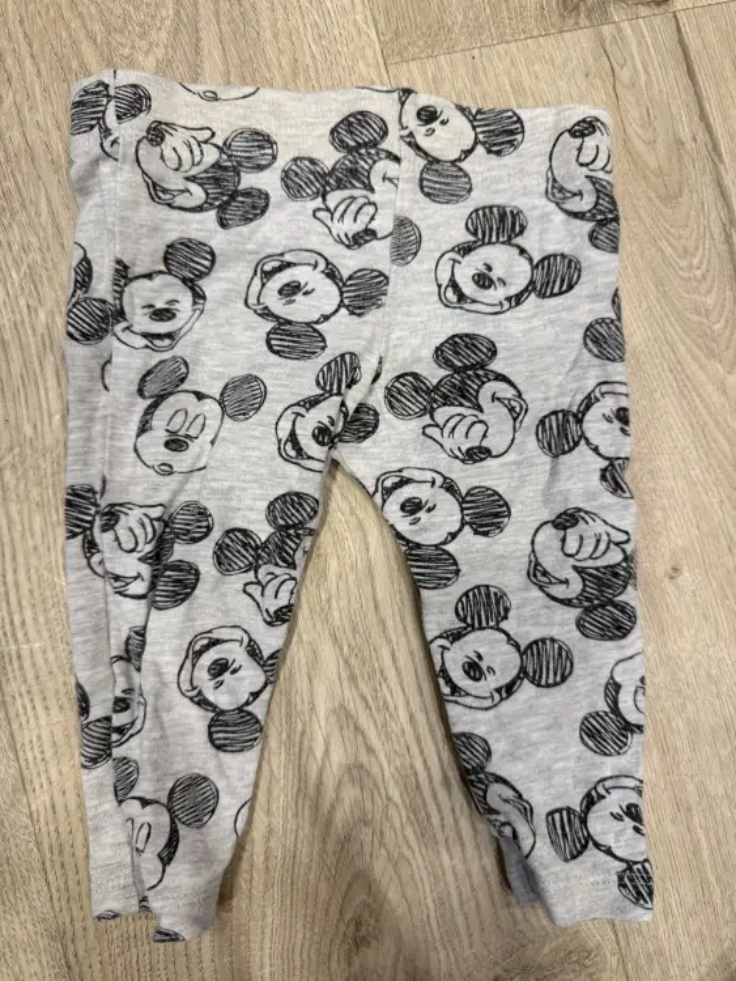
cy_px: 490
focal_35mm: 24
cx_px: 368
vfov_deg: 71.6
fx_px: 680
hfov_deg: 56.8
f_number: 1.78
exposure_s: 1/100
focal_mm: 6.76
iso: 160
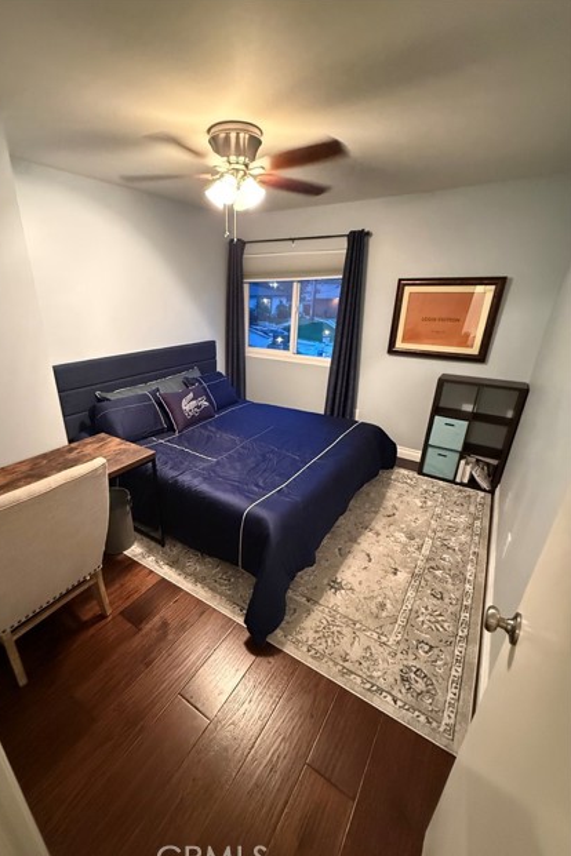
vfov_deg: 100.4
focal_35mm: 15
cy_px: 437
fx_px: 357
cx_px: 244
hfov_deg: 76.9
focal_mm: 2.22
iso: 1600
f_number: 2.2
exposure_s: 1/40
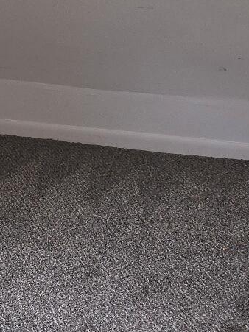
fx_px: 979
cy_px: 201
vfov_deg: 19.2
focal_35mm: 102
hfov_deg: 13.9
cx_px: -73
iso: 100
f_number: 1.7
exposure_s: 1/40
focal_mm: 6.3
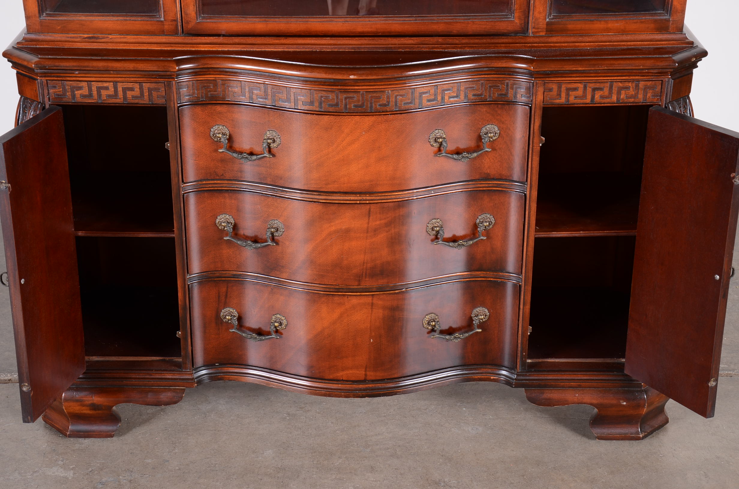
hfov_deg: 29.9
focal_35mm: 68
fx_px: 1383
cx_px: 370
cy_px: 244
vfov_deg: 20.1
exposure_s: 1/125
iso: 125
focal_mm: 45
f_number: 8
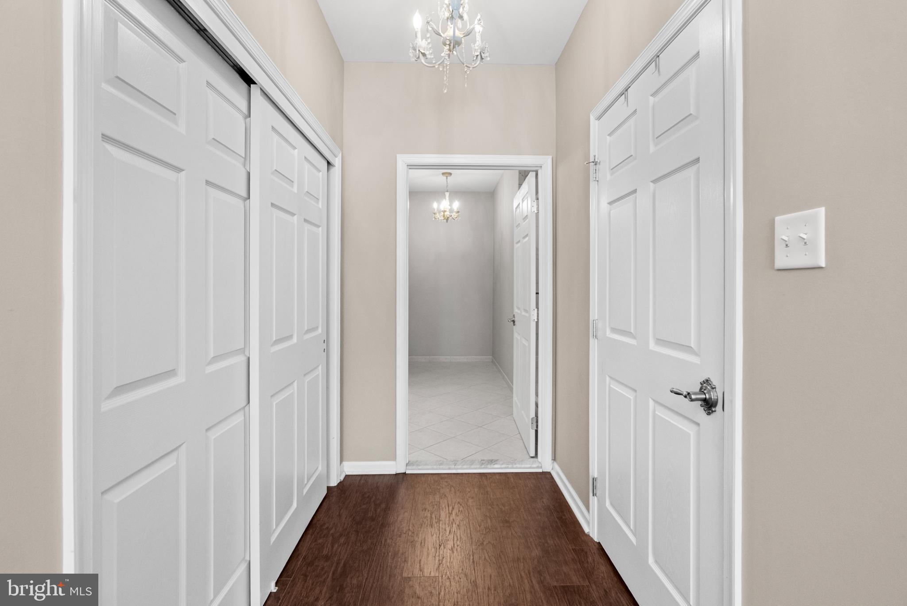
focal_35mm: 16
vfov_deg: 73.8
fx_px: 403
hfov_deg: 96.7
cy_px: 303
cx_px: 454
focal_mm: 16
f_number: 8
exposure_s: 1/20
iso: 1600
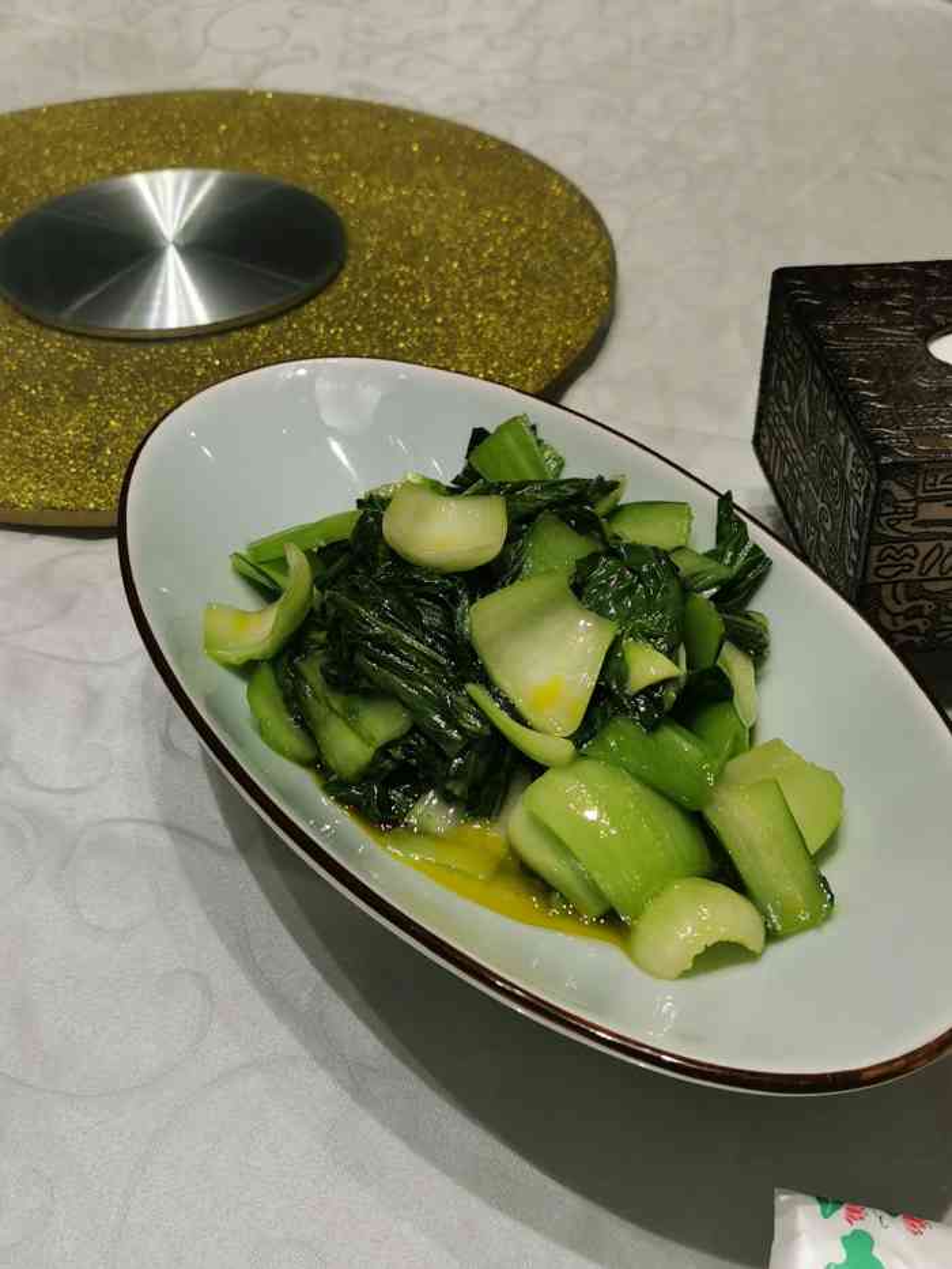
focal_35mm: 45
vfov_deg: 42.1
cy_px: 634
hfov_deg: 32.2
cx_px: 476
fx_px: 1650
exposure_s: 1/100
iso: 100
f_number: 1.6
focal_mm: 5.56
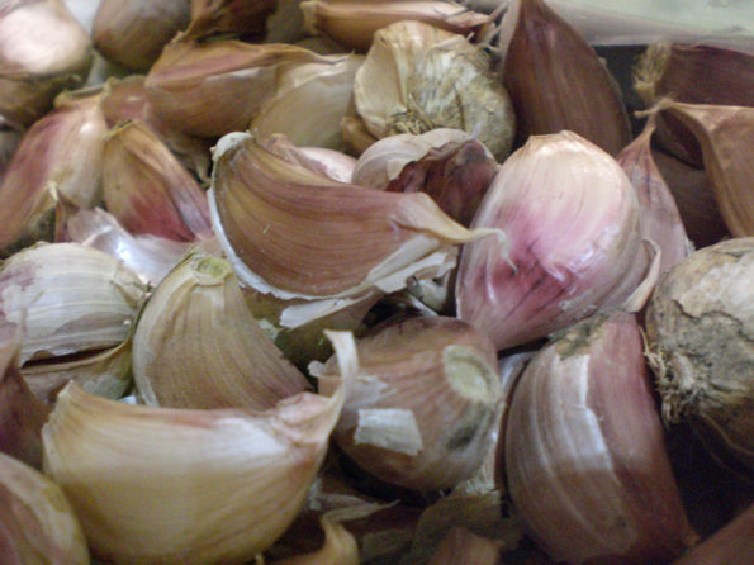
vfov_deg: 37.7
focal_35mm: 38
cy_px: 282
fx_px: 828
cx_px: 377
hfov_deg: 49.0
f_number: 3.1
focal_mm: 6.3
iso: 800
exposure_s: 1/40
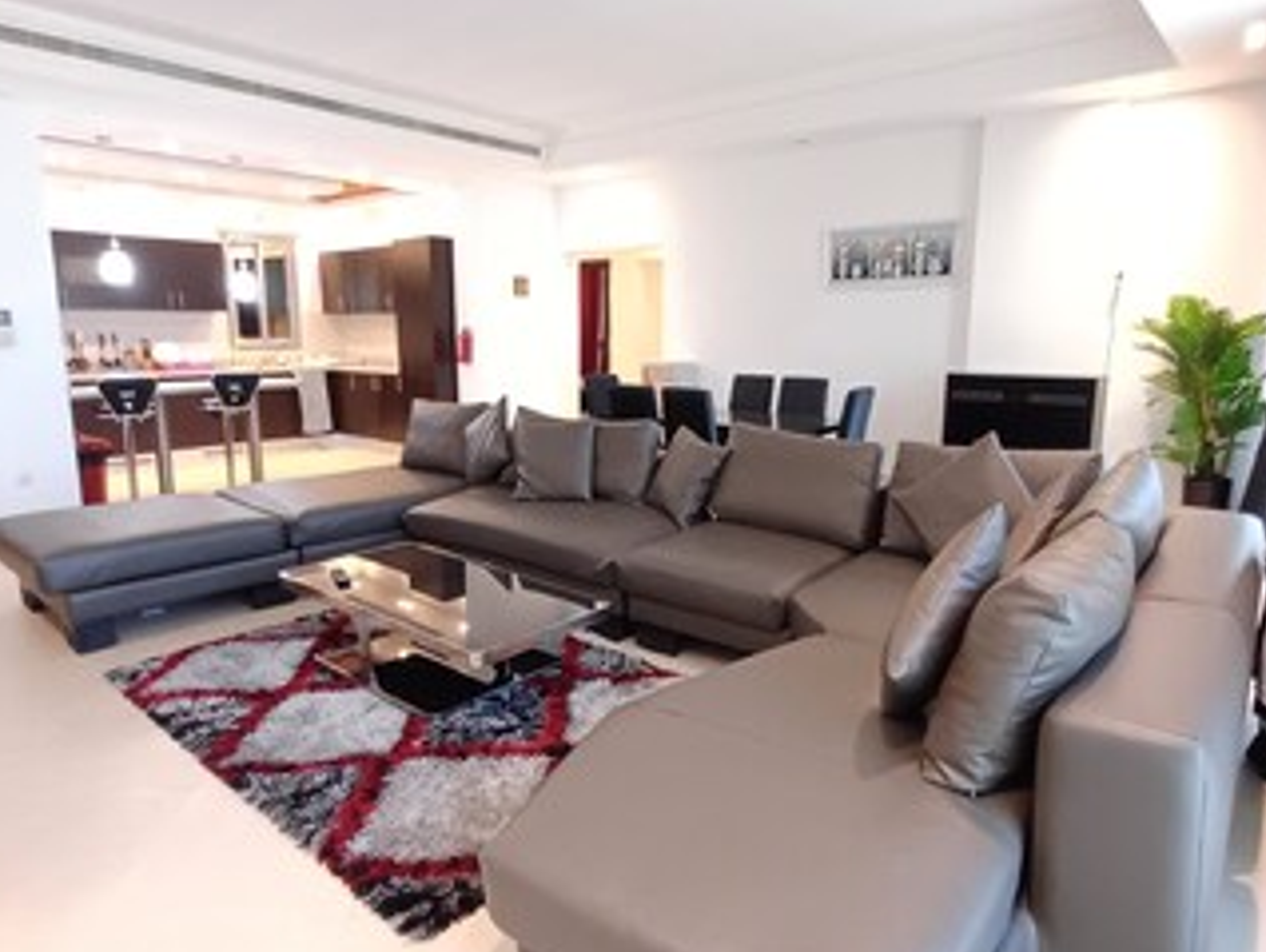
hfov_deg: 73.9
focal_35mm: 23
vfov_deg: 58.9
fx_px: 842
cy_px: 508
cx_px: 611
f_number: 2.2
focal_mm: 1.64
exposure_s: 1/25
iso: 400
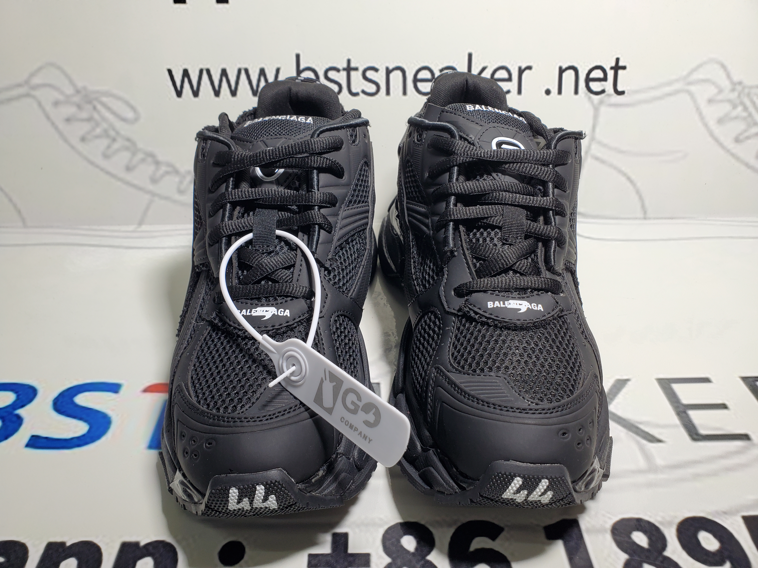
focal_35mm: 26
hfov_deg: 67.3
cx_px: 379
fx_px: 569
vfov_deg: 53.1
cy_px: 284
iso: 50
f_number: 2.4
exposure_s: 1/151
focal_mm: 4.3
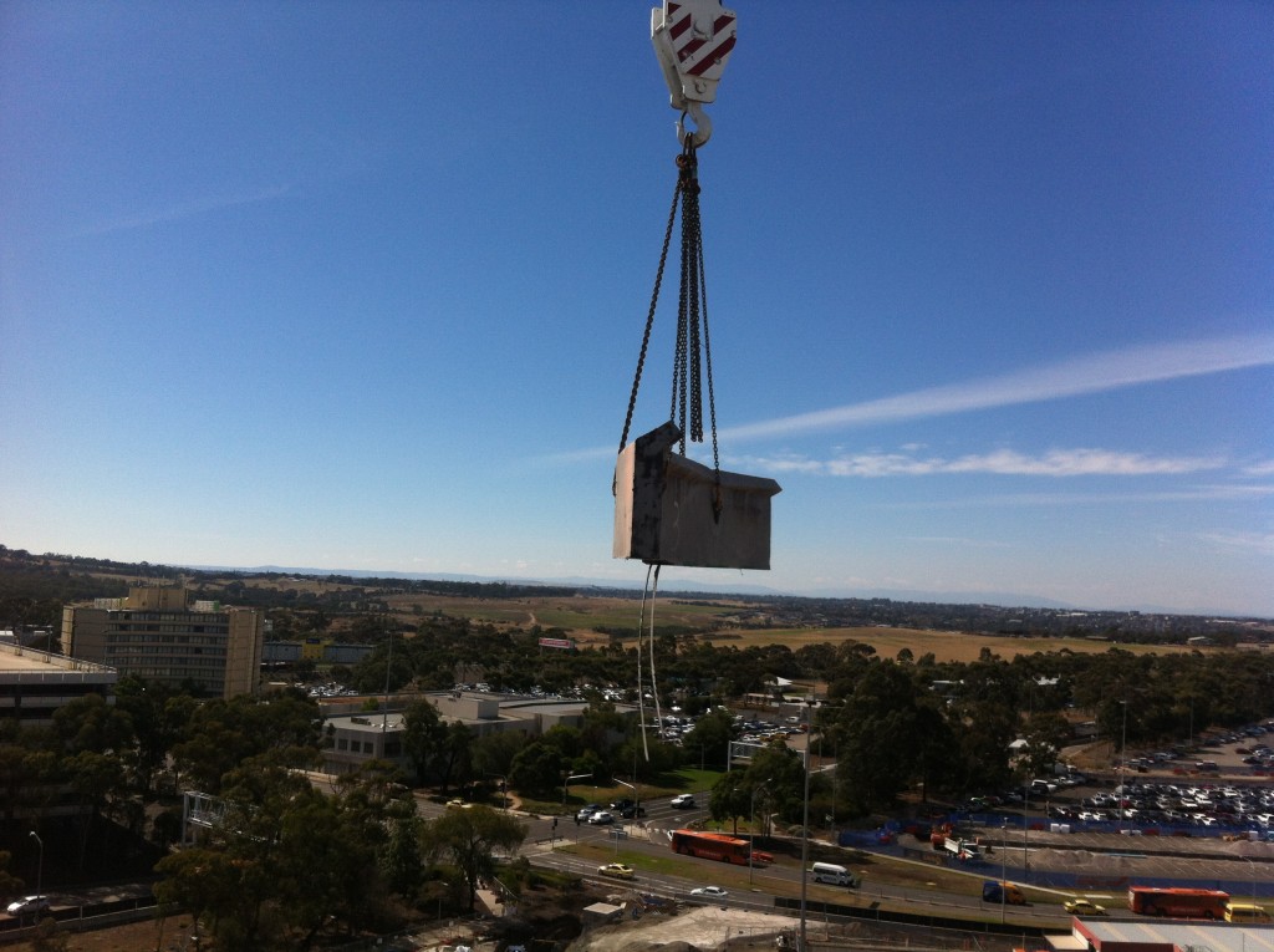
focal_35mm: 35
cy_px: 476
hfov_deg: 52.7
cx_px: 637
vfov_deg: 40.6
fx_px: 1286
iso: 80
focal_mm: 3.85
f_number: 2.8
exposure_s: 1/2320
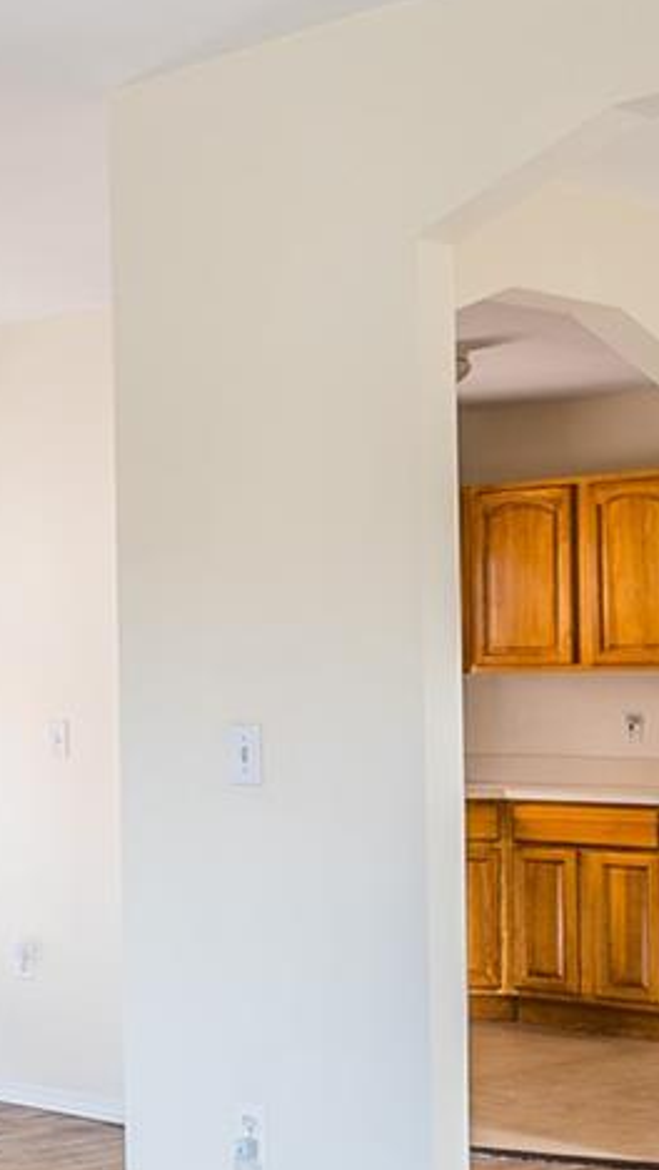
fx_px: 1987
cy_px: 692
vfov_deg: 32.7
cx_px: -537
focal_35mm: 64
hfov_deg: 15.9
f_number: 5.6
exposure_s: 1/10
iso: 40
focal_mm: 14
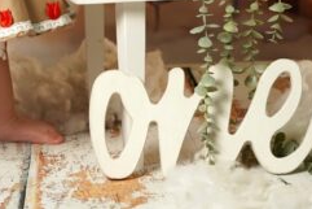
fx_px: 1266
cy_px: -95
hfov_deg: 14.0
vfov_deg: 9.2
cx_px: 71
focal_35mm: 146
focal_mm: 50
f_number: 2.8
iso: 250
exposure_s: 1/160
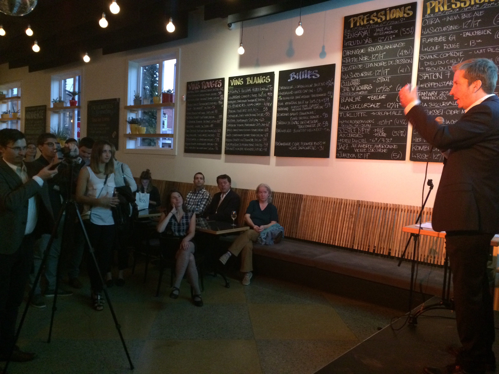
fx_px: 418
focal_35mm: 29
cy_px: 187
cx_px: 250
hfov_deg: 61.7
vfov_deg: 48.2
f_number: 2.2
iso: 320
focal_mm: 4.15
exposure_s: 1/15
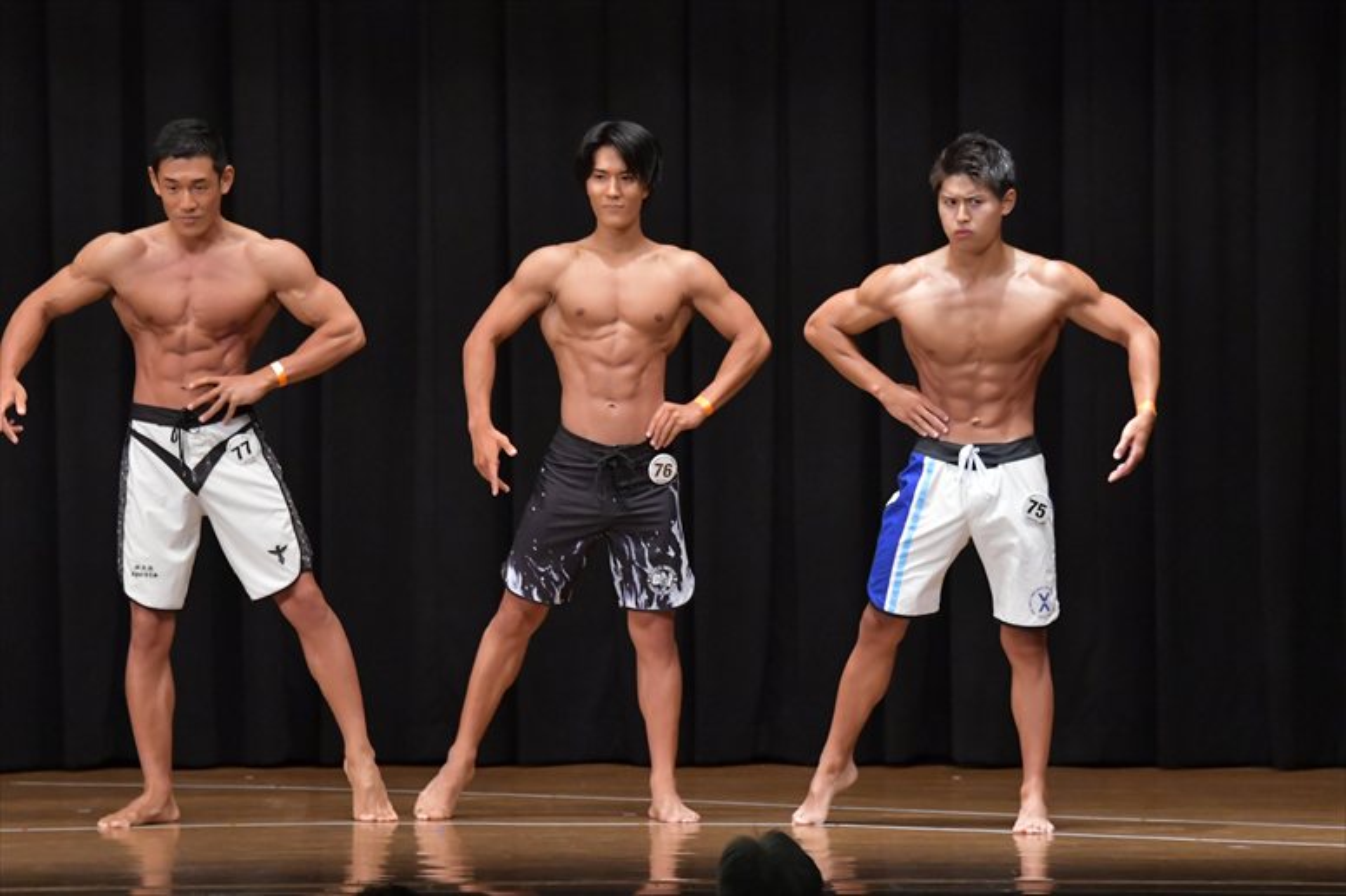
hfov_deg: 9.5
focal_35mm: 217
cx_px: 673
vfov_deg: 6.3
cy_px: 448
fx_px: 8110
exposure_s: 1/400
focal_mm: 145
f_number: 5.6
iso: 6400
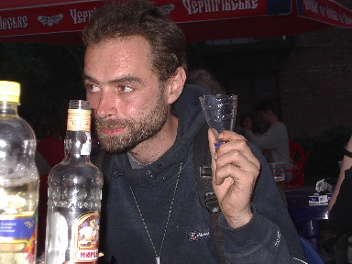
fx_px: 773
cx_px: 176
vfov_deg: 19.4
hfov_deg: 25.7
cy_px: 132
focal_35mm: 76
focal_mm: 11.5
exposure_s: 1/80
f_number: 3.8
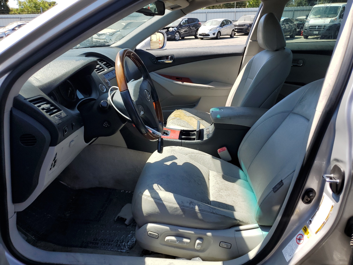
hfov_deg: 67.3
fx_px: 265
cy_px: 132
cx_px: 176
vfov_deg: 53.1
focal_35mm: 26
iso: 50
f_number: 1.5
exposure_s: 1/1250
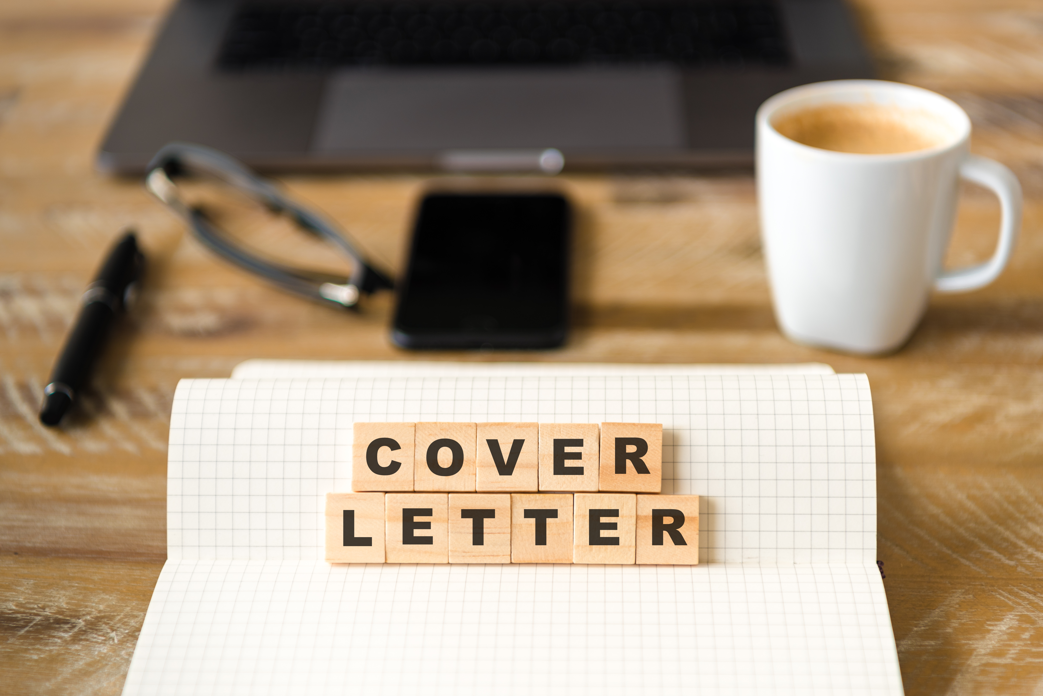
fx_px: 2029
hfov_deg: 28.8
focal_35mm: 70
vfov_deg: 19.5
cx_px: 522
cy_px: 348
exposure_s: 1/25
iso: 50
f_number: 2.8
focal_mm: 70
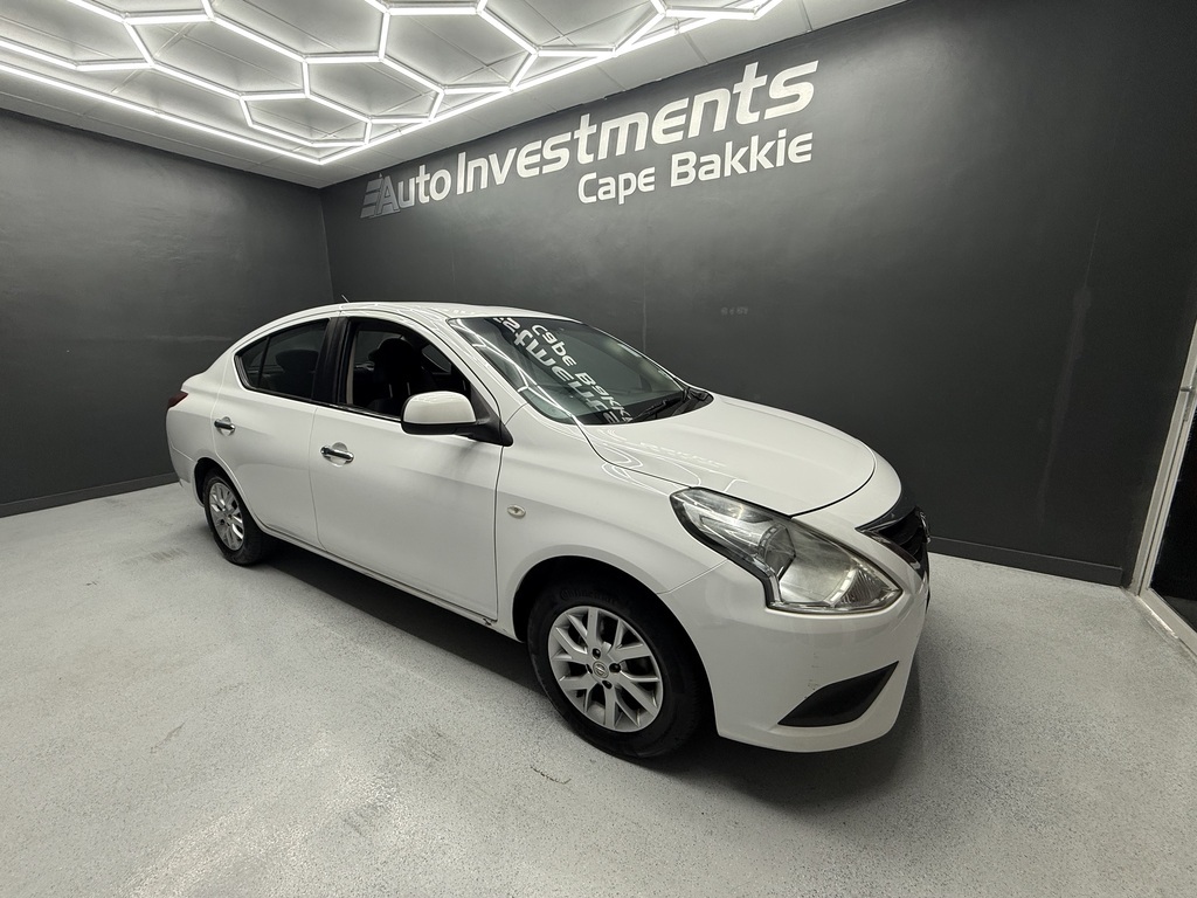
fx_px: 484
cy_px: 449
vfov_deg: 85.7
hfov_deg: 102.1
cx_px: 598
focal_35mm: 14
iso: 100
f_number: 2.2
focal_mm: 2.22
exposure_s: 1/100
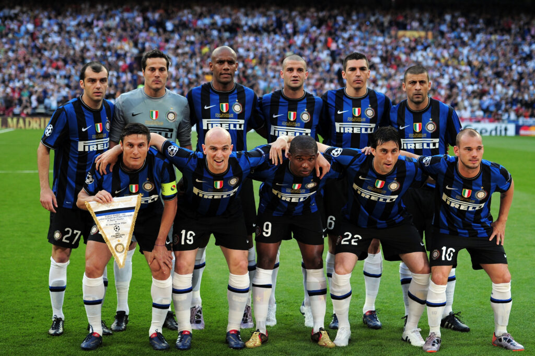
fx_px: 1039
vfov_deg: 19.4
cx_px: 268
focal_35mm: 70
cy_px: 178
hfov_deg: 28.9
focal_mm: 70
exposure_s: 1/1000
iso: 800
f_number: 3.2
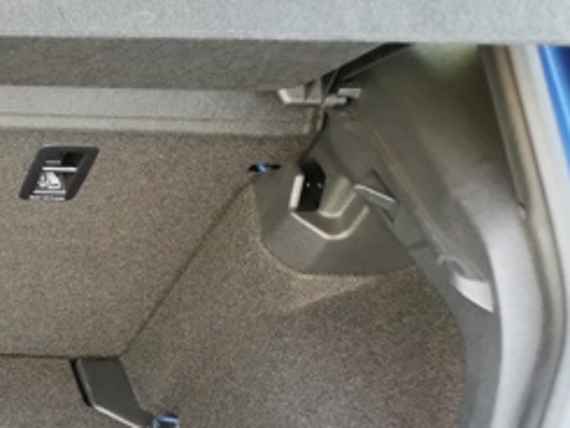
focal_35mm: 88
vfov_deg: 16.5
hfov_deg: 19.0
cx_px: -326
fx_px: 1450
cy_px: 428
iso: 125
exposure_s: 1/50
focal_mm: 5.58
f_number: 1.8
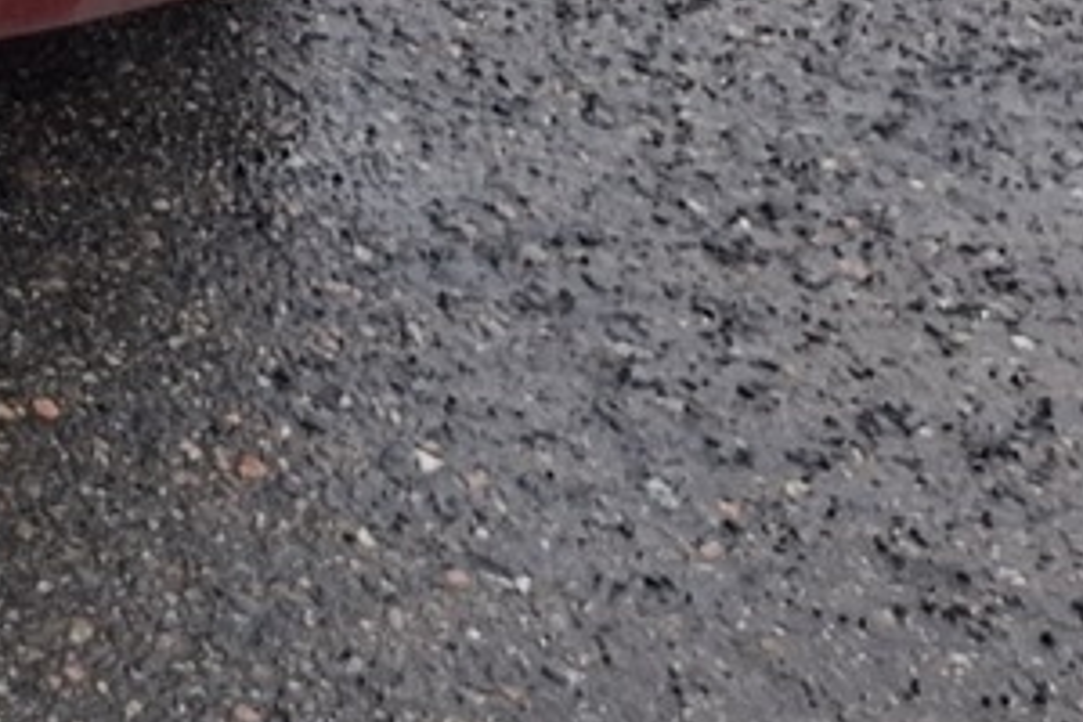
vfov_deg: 10.7
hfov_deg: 15.4
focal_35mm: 115
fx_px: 3459
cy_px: -841
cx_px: -856
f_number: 1.8
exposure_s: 1/100
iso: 125
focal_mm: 5.54
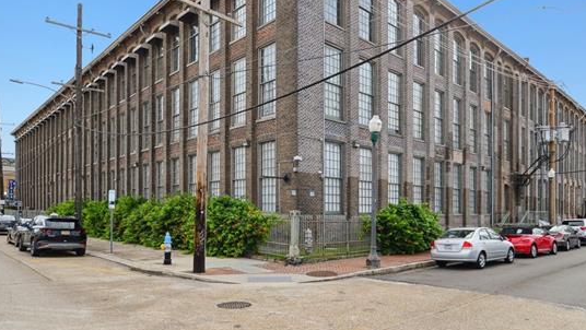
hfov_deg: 73.9
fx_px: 389
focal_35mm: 25
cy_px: 107
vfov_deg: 45.3
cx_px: 319
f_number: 5
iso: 3200
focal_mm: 20
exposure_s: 1/8000
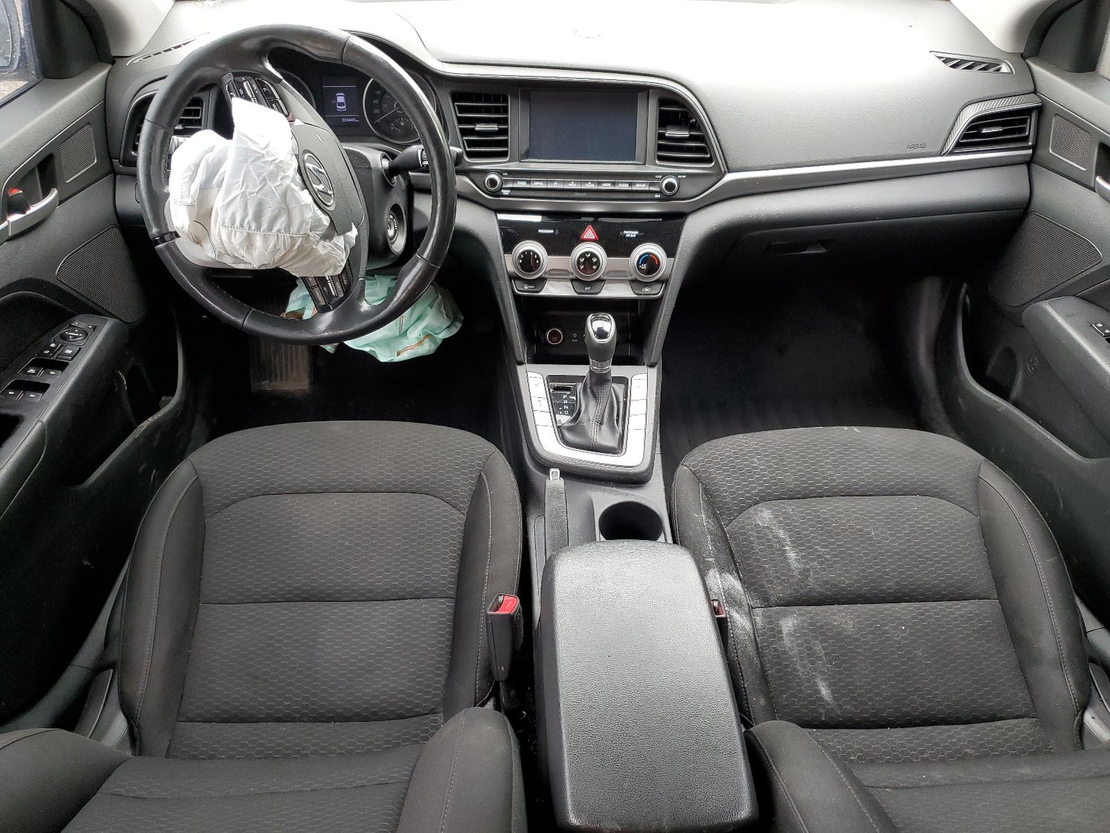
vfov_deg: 53.1
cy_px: 416
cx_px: 555
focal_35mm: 26
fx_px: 834
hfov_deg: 67.3
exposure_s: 1/120
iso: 69
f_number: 1.5
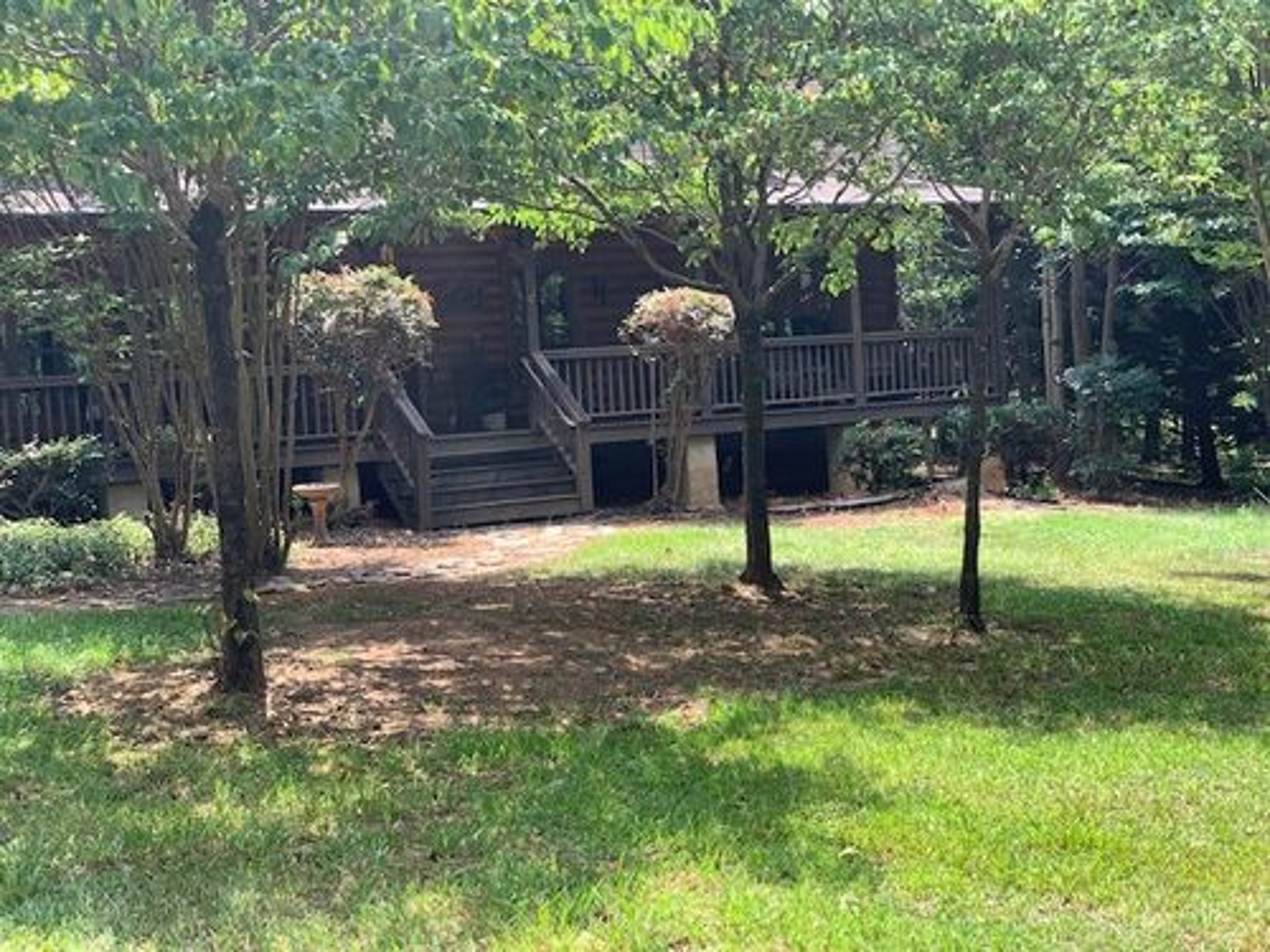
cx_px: 635
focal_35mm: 52
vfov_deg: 28.0
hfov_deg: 36.8
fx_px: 1908
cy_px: 476
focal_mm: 6
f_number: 2.4
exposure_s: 1/133
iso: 16
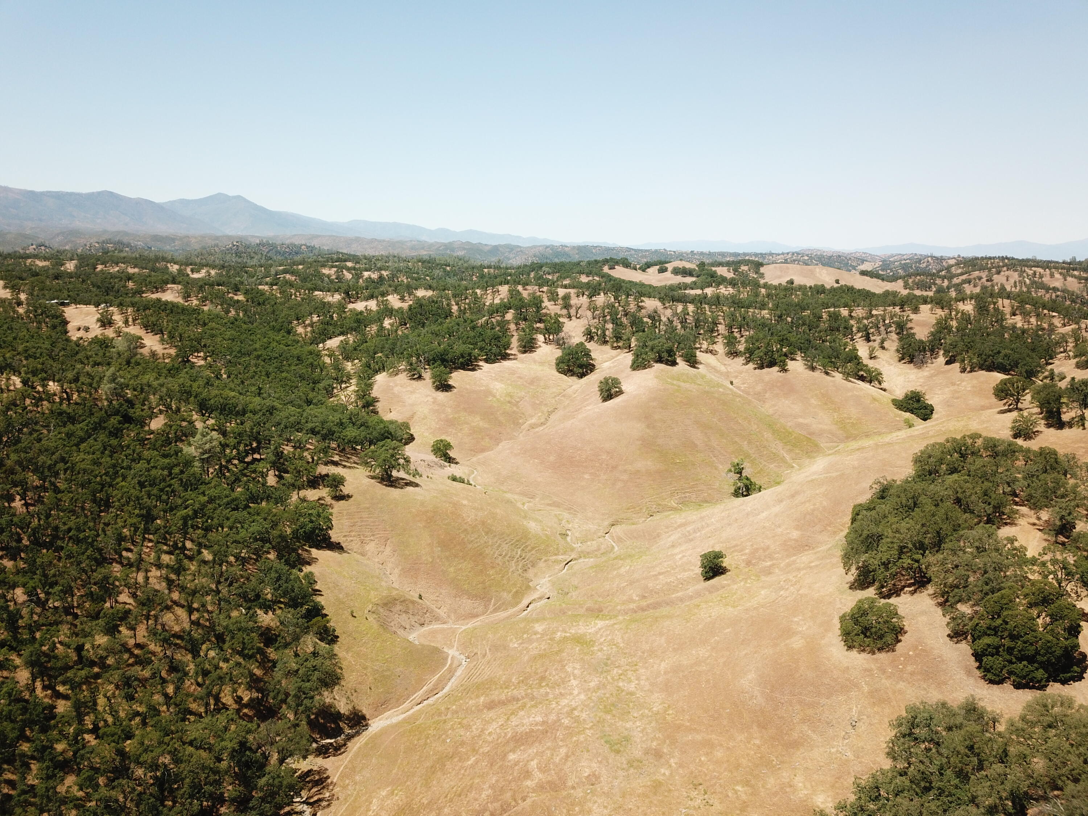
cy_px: 408
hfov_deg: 67.3
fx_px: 817
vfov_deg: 53.1
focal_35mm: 26
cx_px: 544
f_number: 2.2
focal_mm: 4.73
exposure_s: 1/876
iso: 100
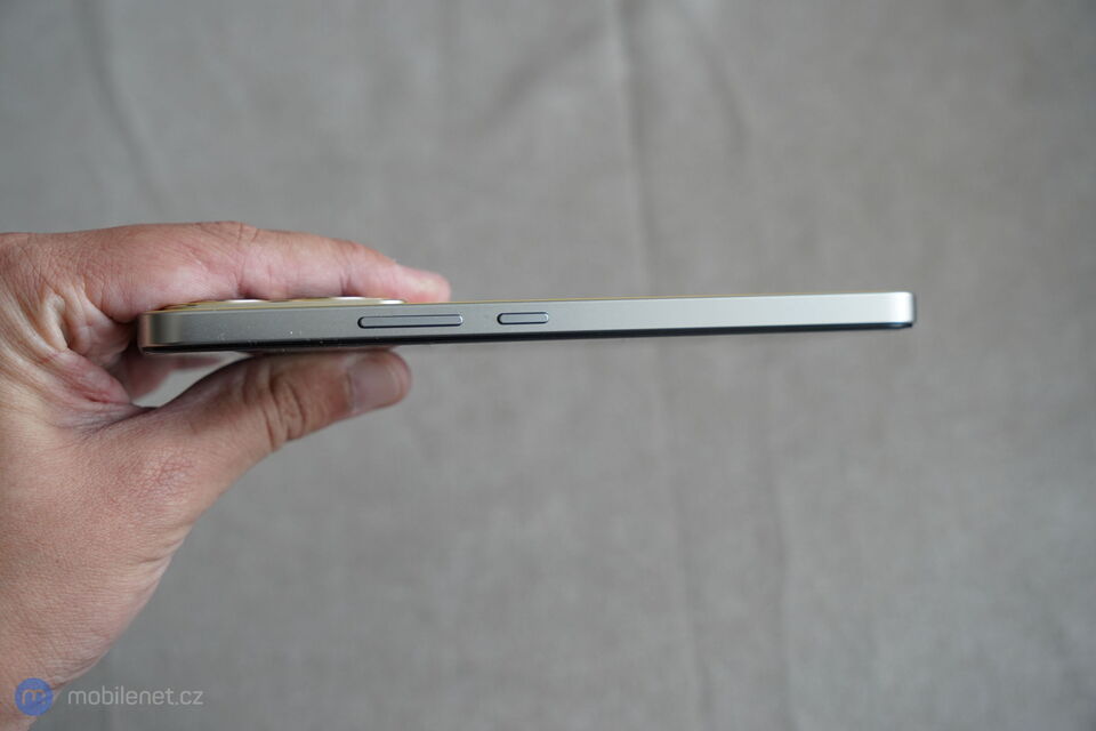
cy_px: 366
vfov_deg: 25.5
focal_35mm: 53
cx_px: 548
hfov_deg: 37.5
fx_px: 1613
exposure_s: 1/125
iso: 2000
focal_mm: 53
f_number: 5.6
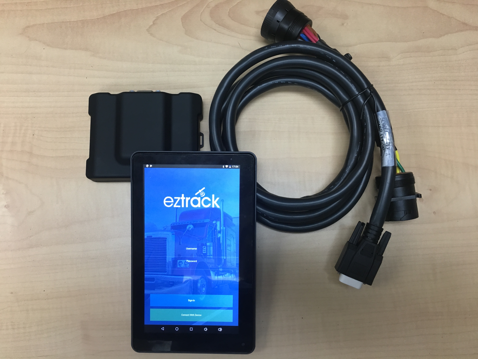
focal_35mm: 29
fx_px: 400
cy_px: 180
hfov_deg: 61.7
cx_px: 239
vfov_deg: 48.2
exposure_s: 1/33
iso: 125
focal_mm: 4.15
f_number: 2.2
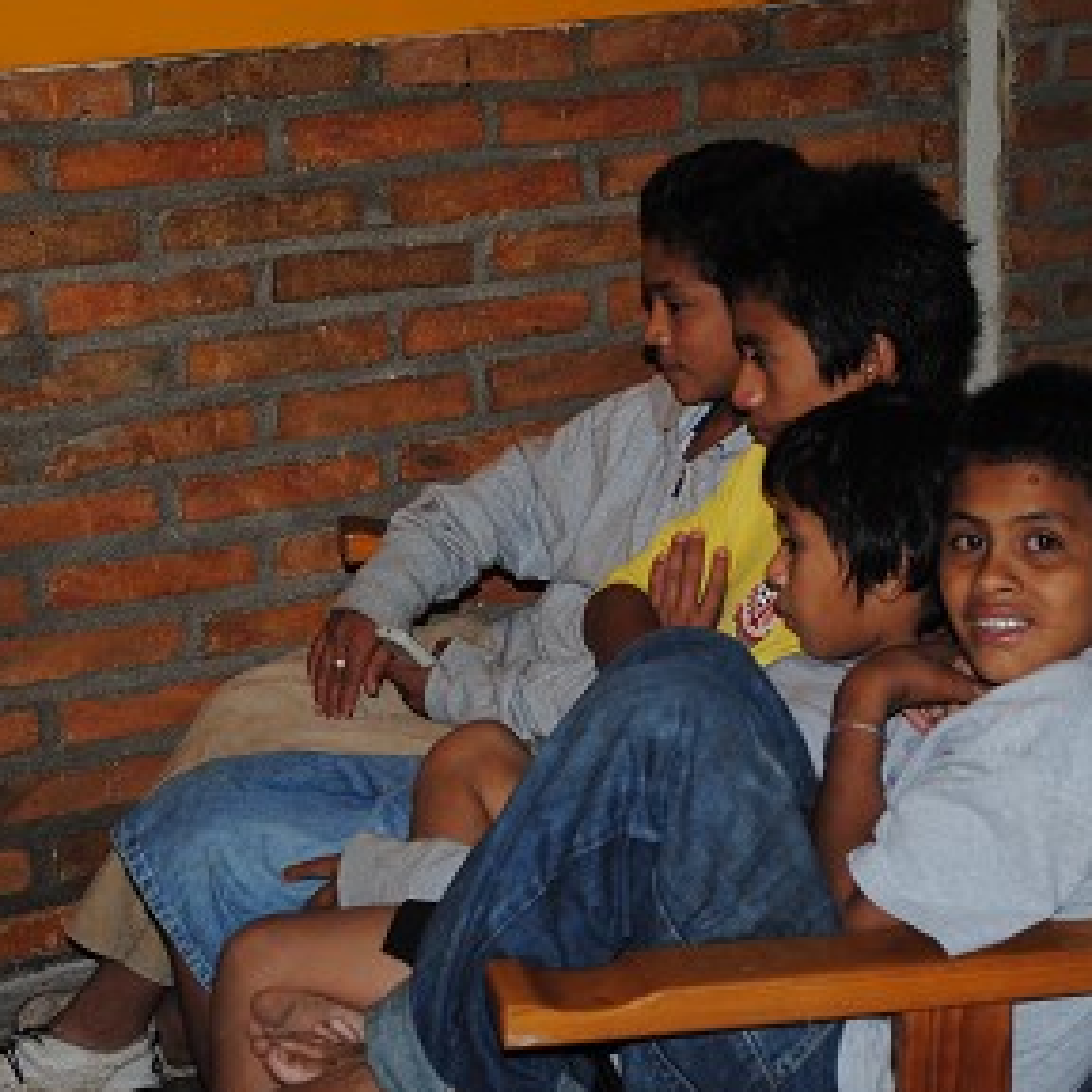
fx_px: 3034
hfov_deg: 20.4
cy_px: 544
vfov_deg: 20.4
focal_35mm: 85
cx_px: 523
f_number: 5.3
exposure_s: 1/125
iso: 100
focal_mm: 40
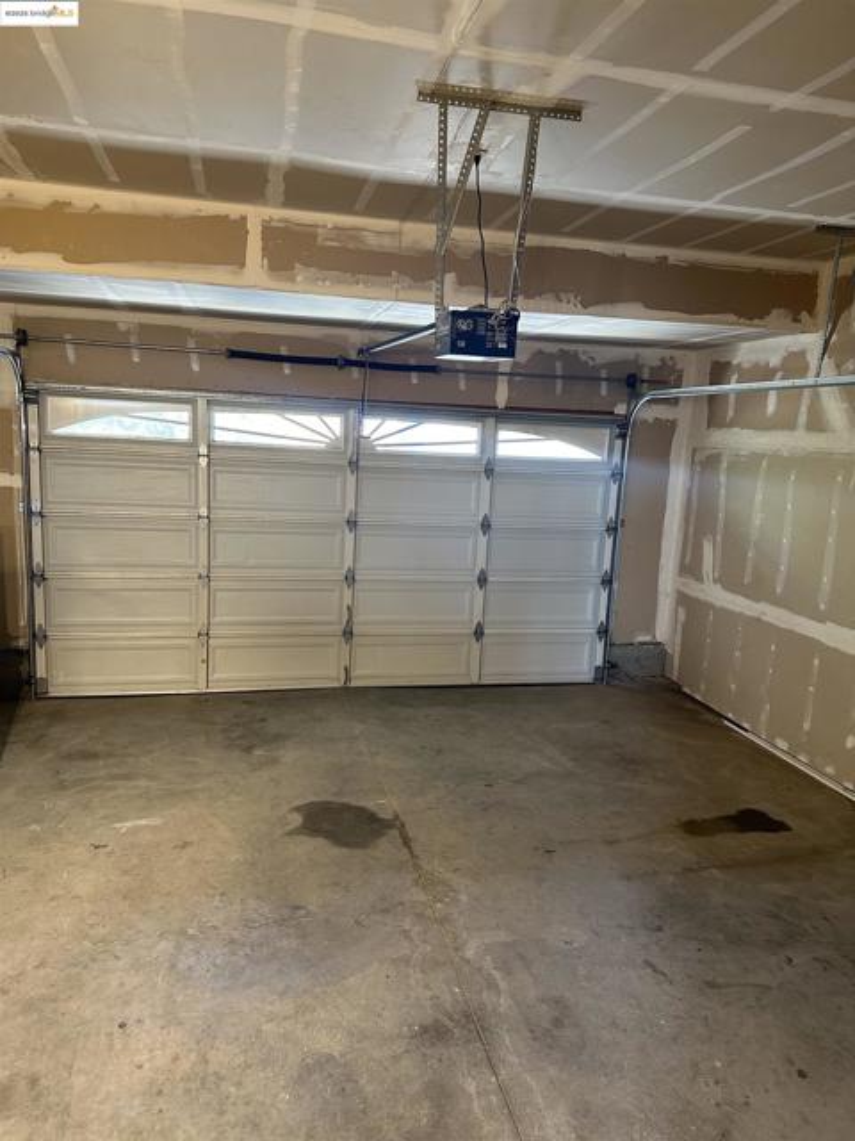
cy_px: 570
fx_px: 790
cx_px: 428
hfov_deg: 56.8
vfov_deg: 71.6
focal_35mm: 24
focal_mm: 6.86
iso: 320
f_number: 1.78
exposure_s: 1/60
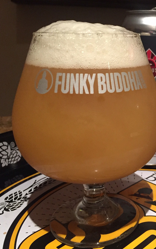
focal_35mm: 42
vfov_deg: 47.2
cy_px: 123
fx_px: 286
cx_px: 152
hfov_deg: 28.8
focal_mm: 4.15
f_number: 2.2
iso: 250
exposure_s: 1/20
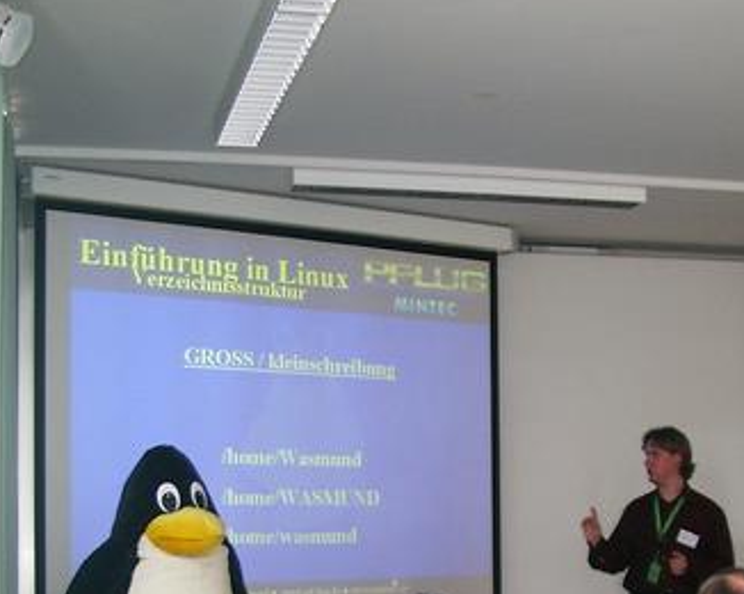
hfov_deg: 26.6
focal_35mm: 71
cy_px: 532
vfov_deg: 21.1
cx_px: 495
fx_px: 1562
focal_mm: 7.6
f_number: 2.6
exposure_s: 1/60
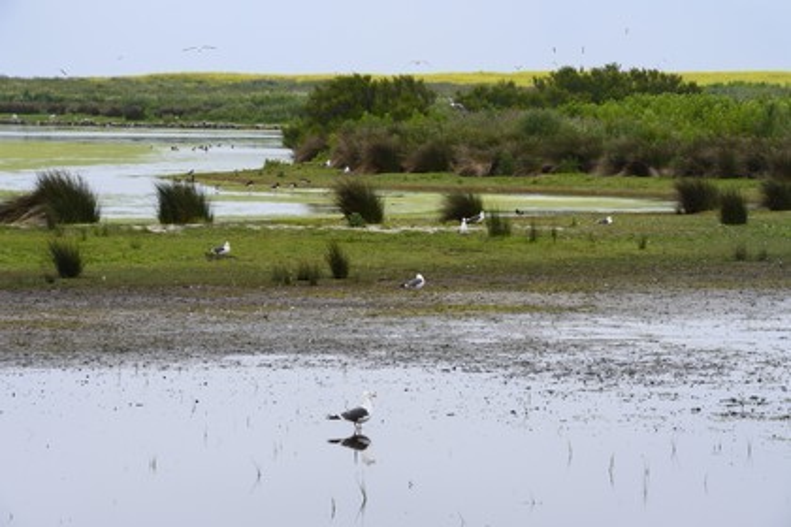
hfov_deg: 10.3
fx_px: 4394
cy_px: 264
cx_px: 396
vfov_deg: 6.9
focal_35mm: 200
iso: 800
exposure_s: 1/250
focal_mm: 200
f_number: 18
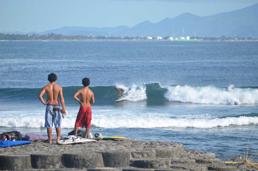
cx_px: 129
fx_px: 2146
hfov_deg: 6.9
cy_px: 86
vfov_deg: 4.6
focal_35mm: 300
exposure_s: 1/800
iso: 250
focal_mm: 200
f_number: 7.1
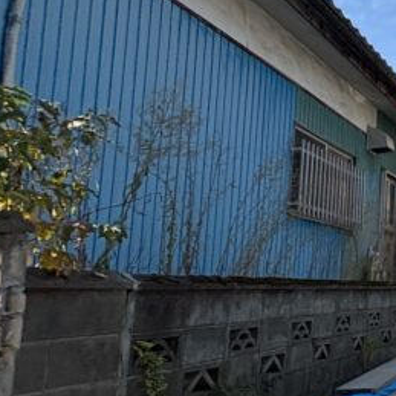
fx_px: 634
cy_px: 214
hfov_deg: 21.3
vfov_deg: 34.7
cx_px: 728
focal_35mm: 49
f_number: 2.2
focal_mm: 2.22
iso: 40
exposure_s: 1/840
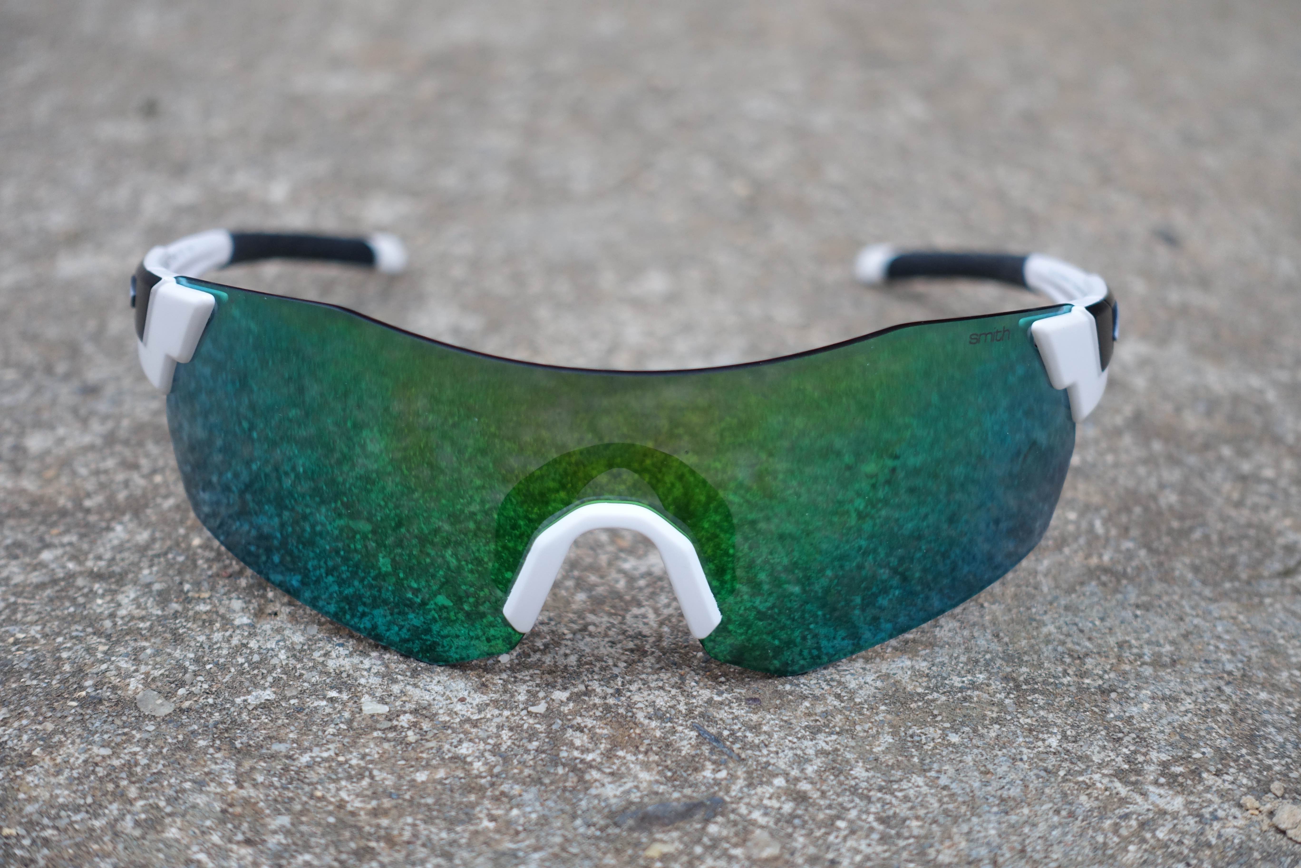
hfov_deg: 28.8
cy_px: 434
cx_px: 650
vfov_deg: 19.5
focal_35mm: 70
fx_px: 2530
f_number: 2.8
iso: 250
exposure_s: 1/80
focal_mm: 25.7
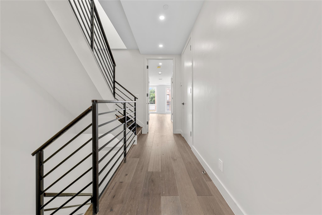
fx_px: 107
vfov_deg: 90.0
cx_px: 161
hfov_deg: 112.6
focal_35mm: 12
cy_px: 108
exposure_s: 1
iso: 100
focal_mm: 12
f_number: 9
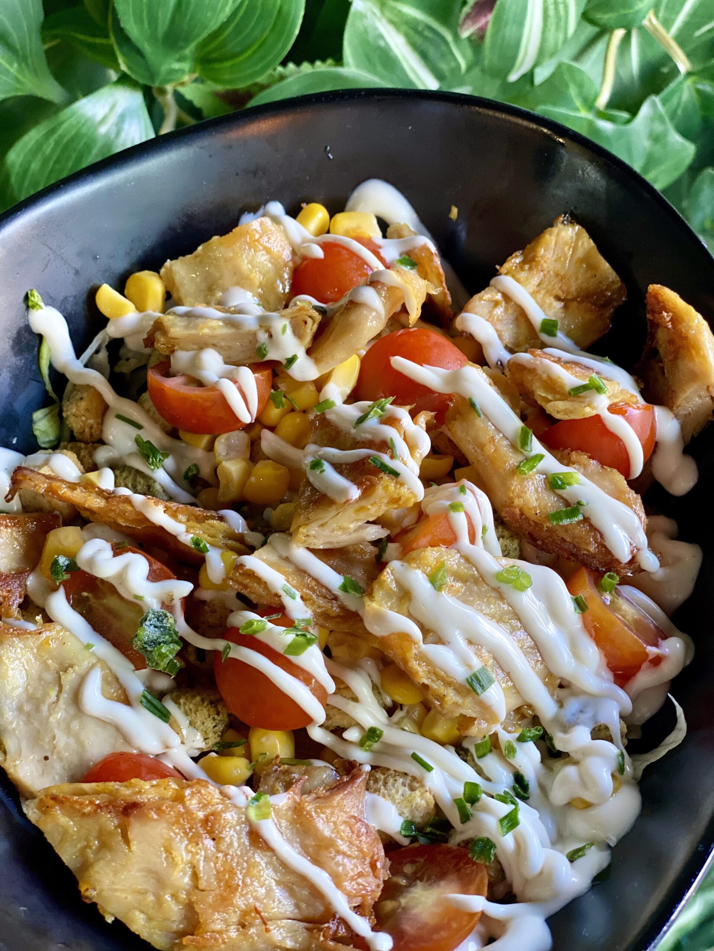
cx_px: 357
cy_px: 476
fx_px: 1430
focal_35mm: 52
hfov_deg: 28.0
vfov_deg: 36.8
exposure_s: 1/122
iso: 160
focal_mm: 6
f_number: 2
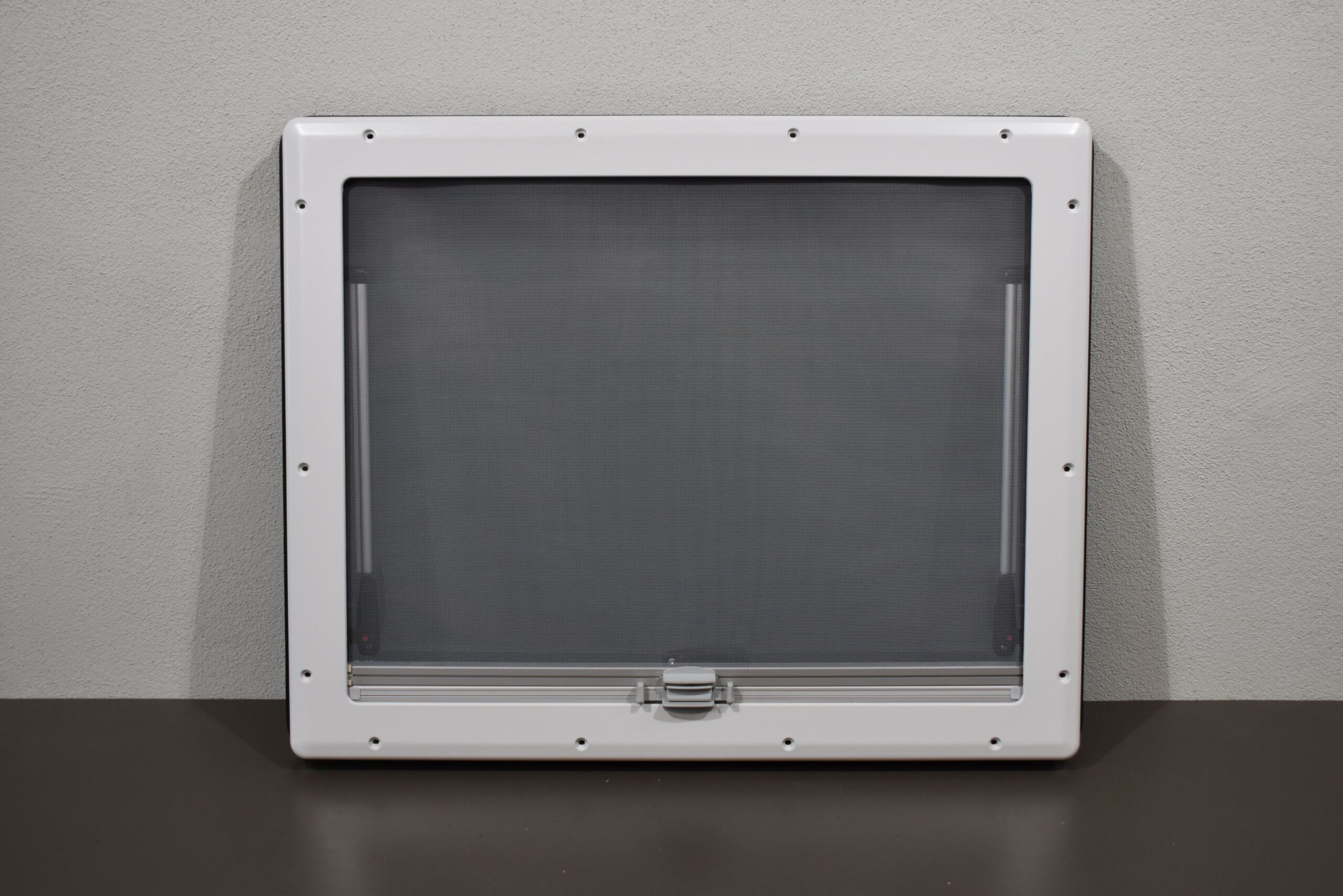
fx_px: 1679
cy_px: 448
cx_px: 672
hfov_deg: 43.6
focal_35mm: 45
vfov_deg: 29.9
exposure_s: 1/125
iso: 360
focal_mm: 30
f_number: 5.6
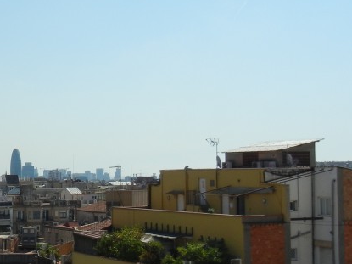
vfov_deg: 19.9
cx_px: -31
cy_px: 153
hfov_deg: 24.6
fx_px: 752
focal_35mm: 74
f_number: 7
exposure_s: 1/698
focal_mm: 5.4
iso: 160
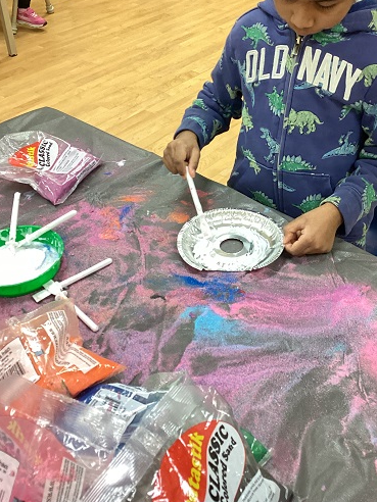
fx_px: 610
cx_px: 218
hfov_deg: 34.3
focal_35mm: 42
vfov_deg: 44.5
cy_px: 198
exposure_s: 1/60
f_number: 2.4
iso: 200
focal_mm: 3.3
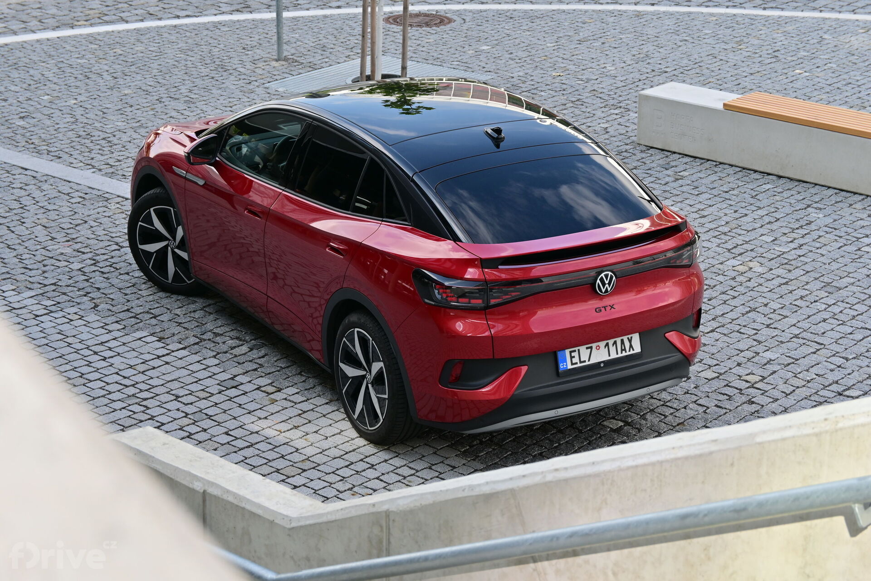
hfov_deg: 27.0
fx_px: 1814
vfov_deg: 18.2
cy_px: 290
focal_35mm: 75
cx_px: 436
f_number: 6.3
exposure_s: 1/200
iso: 100
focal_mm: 50
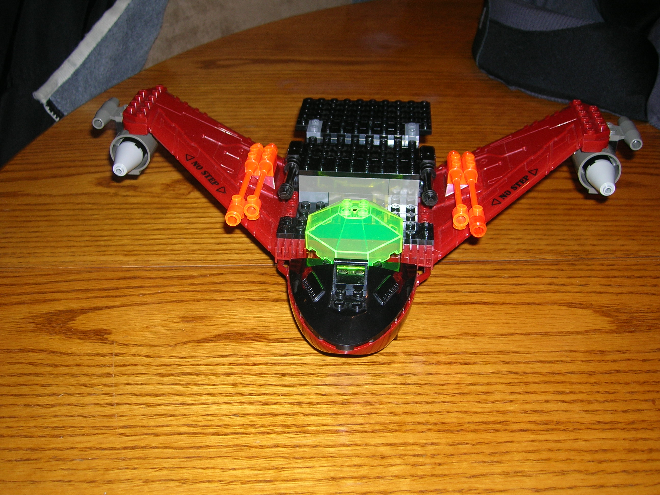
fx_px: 725
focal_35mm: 38
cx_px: 330
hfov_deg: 49.0
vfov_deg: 37.7
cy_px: 248
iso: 50
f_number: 3
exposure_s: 1/60.1
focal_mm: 6.4
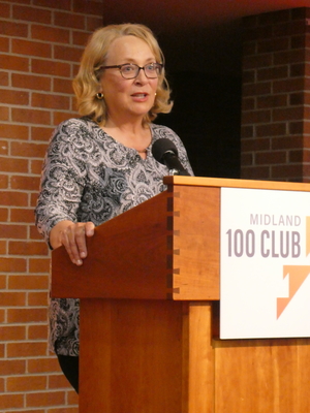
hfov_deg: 11.0
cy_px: 206
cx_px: 155
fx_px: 1612
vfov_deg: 14.6
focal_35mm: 135
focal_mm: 24.2
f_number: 5.3
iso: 1600
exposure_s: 1/13
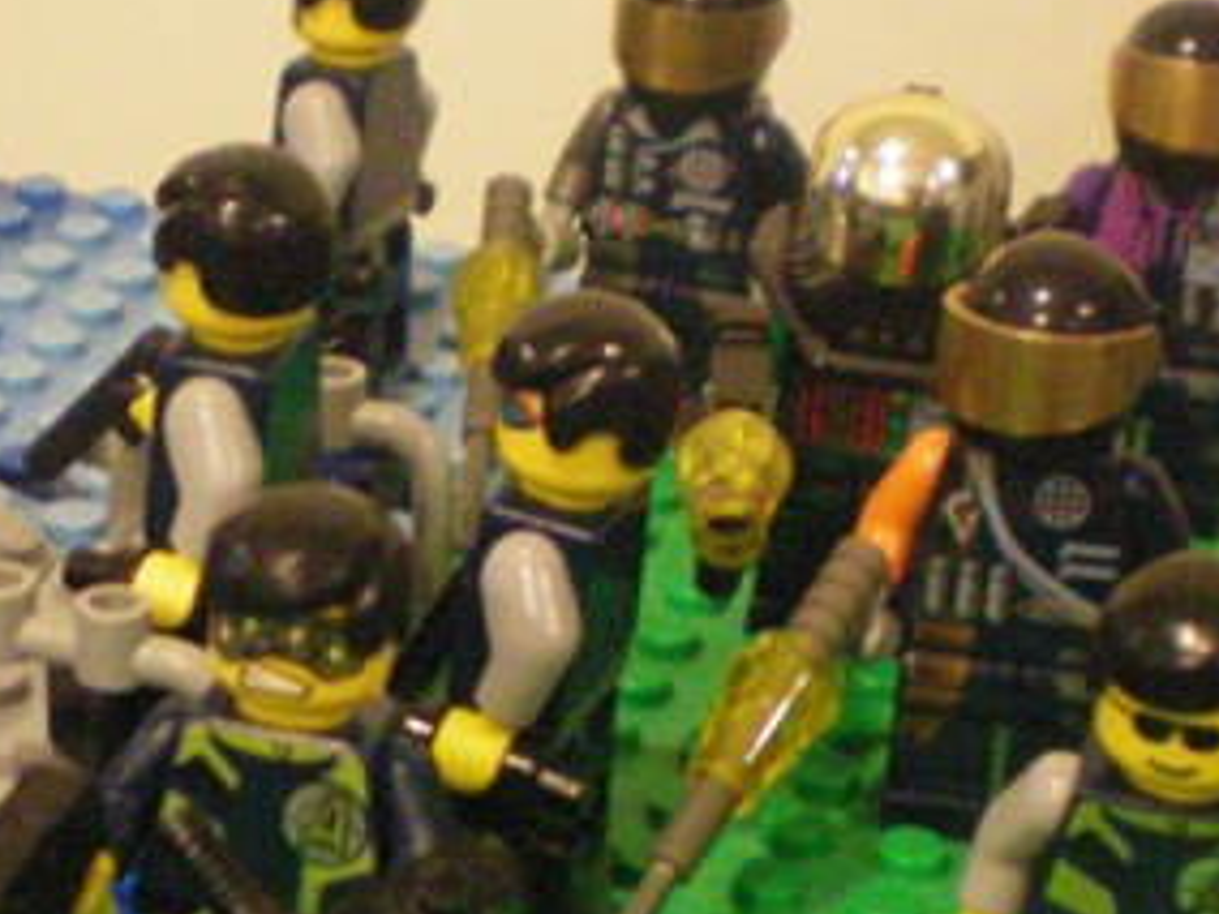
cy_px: 532
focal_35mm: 107
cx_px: 468
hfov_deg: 18.4
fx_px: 3768
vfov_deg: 13.8
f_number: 3.1
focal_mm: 6.3
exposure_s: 1/20
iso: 400
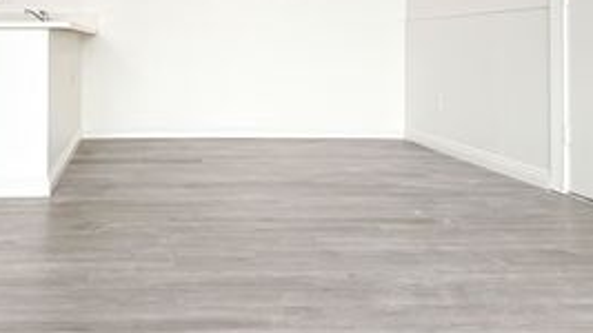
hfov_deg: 41.2
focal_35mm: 49
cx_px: 171
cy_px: 30
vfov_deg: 23.7
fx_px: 770
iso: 80
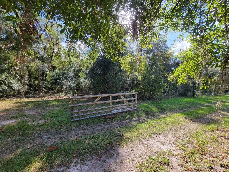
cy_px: 86
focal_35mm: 13
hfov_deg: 106.2
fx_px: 86
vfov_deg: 89.9
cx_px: 114
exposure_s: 1/425
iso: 50
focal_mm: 2.2
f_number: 2.2
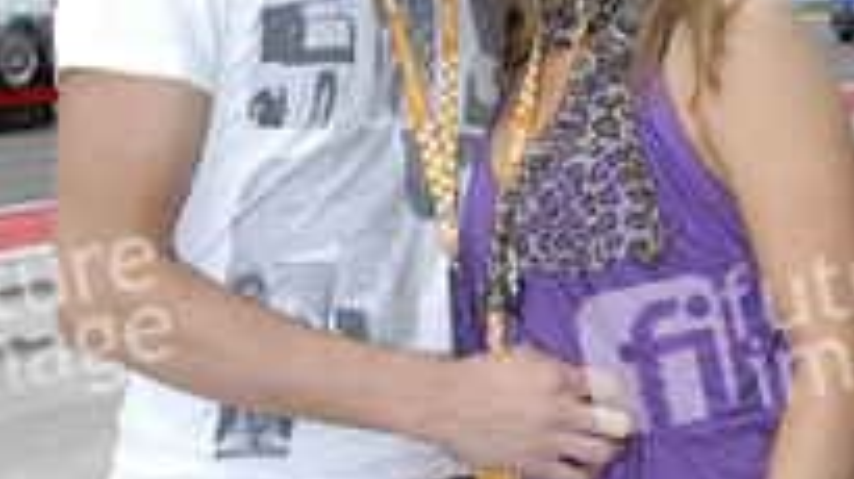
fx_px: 1810
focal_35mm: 80
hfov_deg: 26.5
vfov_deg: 15.0
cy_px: 129
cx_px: 417
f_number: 7.1
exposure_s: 1/200
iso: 500
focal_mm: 26
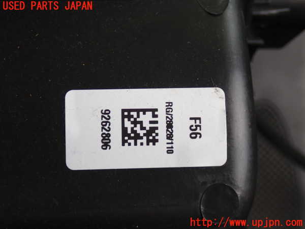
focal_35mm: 67
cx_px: 152
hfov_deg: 29.0
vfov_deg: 21.9
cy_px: 114
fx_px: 590
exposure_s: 1/125
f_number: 3.8
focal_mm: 11.88
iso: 200
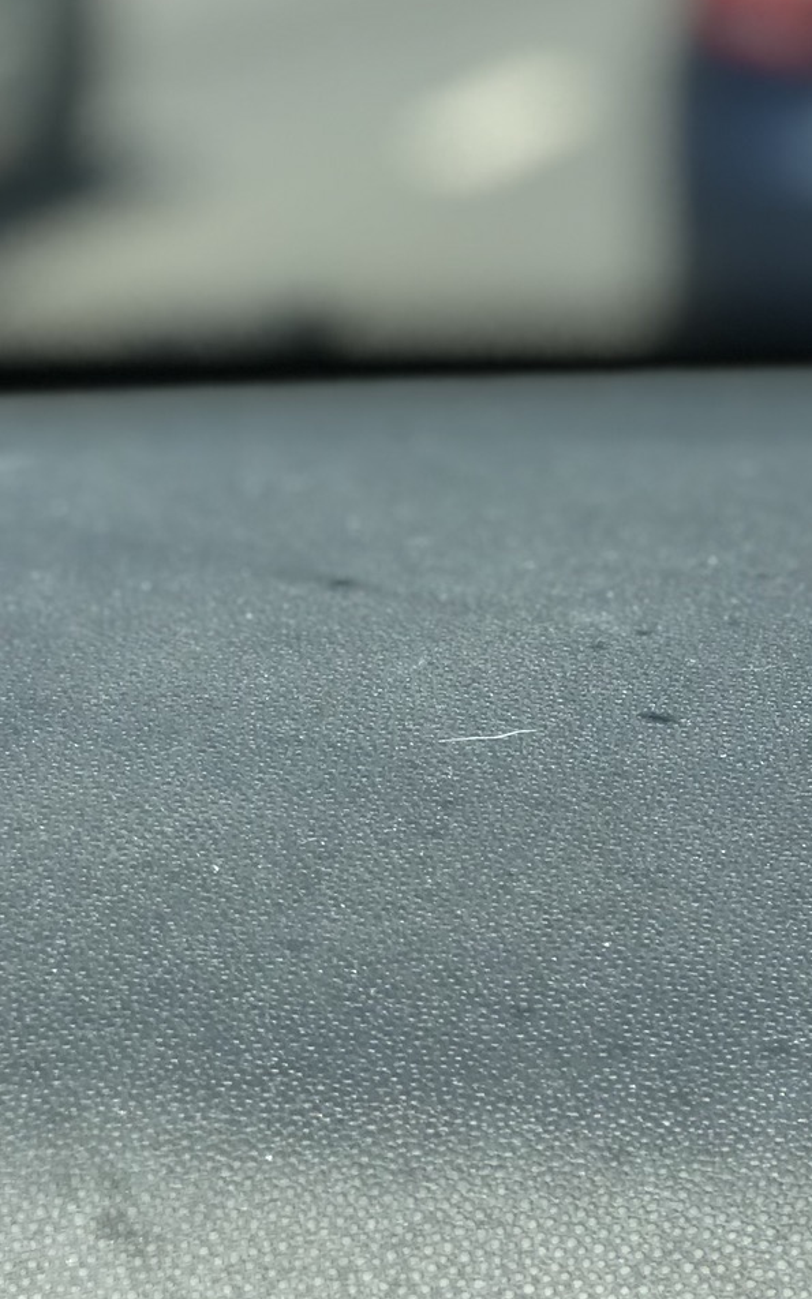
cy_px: 179
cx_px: 983
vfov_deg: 15.9
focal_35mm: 130
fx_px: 4603
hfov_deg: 9.9
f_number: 2.8
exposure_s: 1/499
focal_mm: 6.6
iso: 20
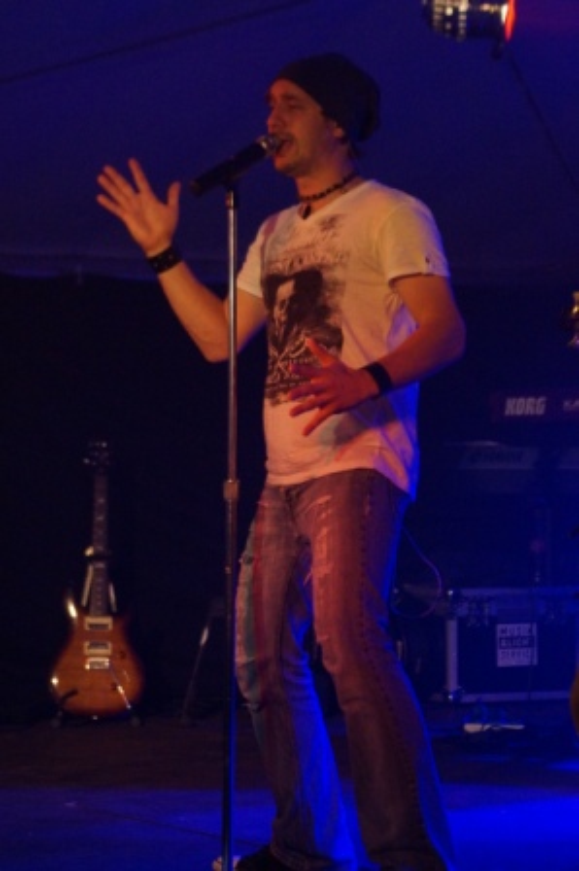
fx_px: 2899
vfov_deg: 17.1
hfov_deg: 11.4
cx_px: 290
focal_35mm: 120
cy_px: 436
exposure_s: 1/80
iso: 3200
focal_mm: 80
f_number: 5.6
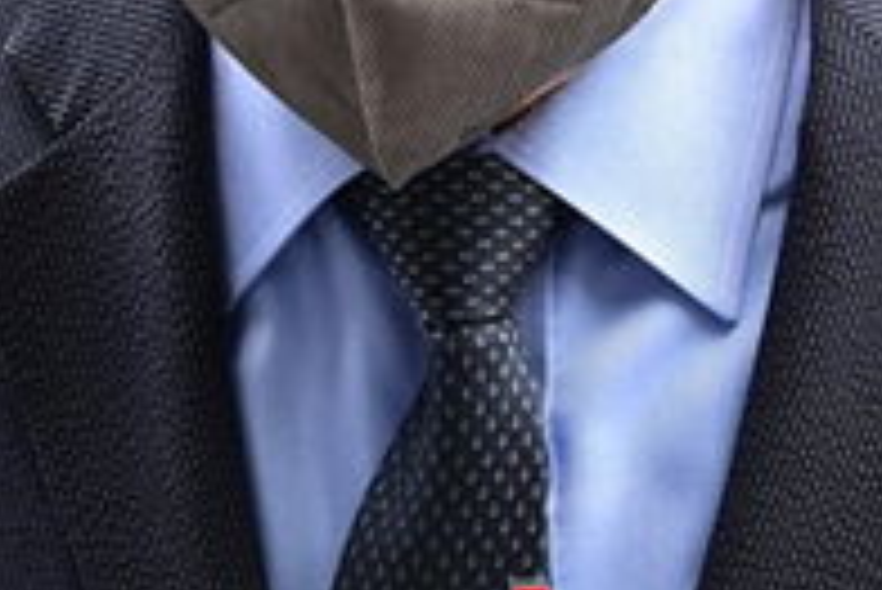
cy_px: -133
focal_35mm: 424
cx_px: 423
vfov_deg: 3.2
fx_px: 10395
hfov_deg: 4.9
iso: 500
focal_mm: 130
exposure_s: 1/250
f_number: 5
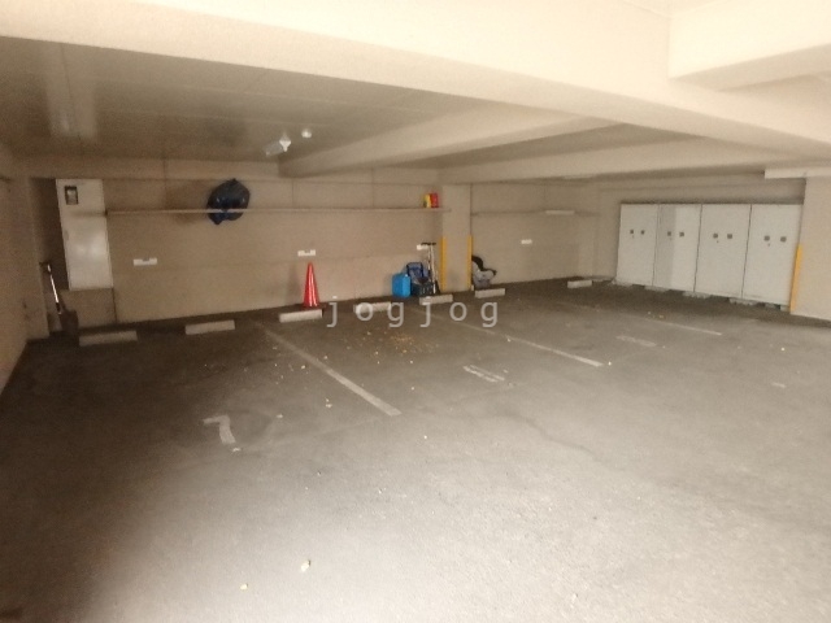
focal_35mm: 21
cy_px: 312
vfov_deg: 63.4
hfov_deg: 79.0
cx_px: 416
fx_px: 504
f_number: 3.5
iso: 1600
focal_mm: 3.7
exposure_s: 1/8
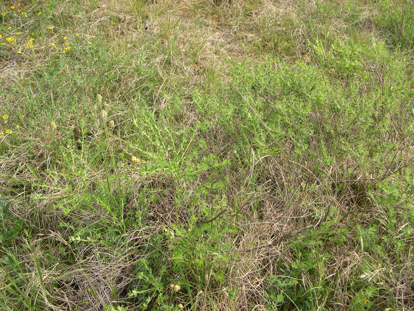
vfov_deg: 37.7
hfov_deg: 49.0
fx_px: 454
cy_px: 156
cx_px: 207
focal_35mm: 38
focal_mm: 8
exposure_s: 1/587
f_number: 2.8
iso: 100
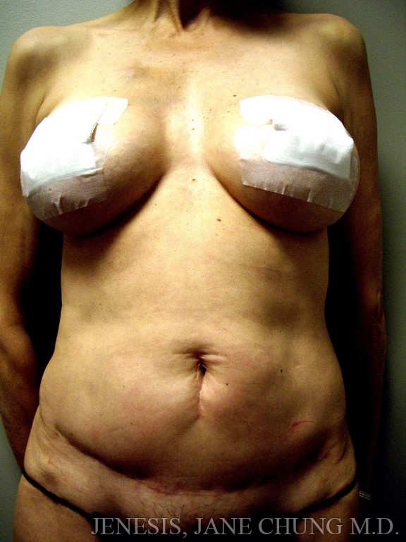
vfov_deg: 49.0
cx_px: 203
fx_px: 594
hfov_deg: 37.7
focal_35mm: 38
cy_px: 271
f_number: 2.8
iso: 400
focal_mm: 7.9
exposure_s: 1/25
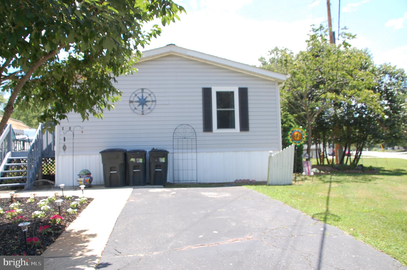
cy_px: 135
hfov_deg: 59.6
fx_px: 356
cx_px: 204
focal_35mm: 32
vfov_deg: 41.6
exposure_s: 1/200
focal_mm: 21
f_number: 7.1
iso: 200
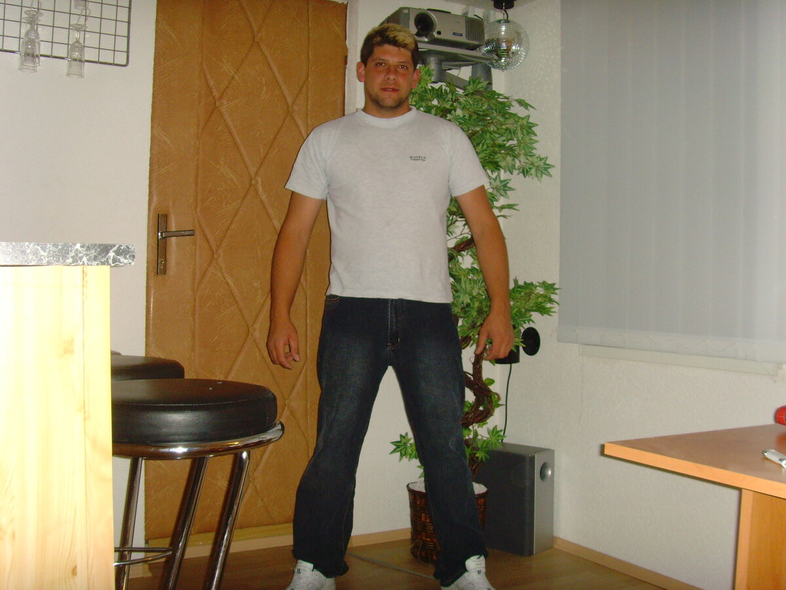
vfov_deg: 36.8
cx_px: 393
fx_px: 886
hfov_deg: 47.9
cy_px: 295
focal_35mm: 39
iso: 200
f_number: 3.5
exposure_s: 1/45
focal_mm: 6.6
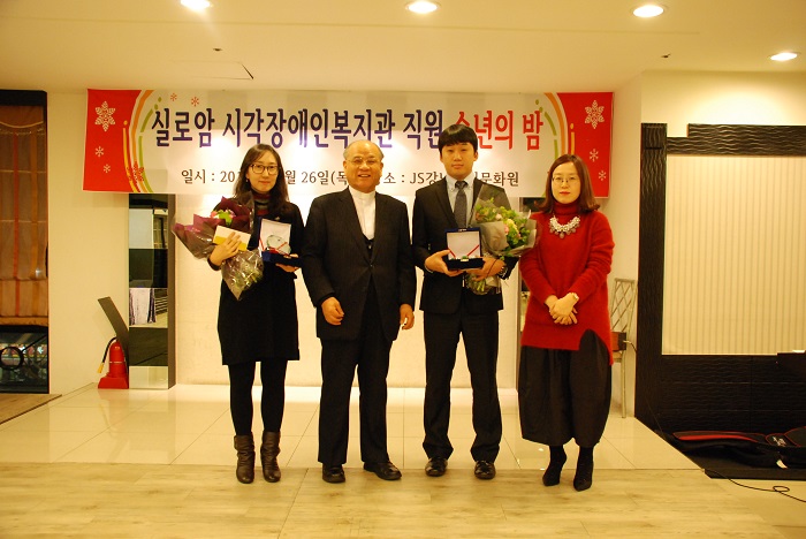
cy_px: 270
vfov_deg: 40.0
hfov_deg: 57.2
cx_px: 403
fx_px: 739
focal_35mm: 33
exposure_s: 1/40
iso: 1250
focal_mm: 22
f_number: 3.8
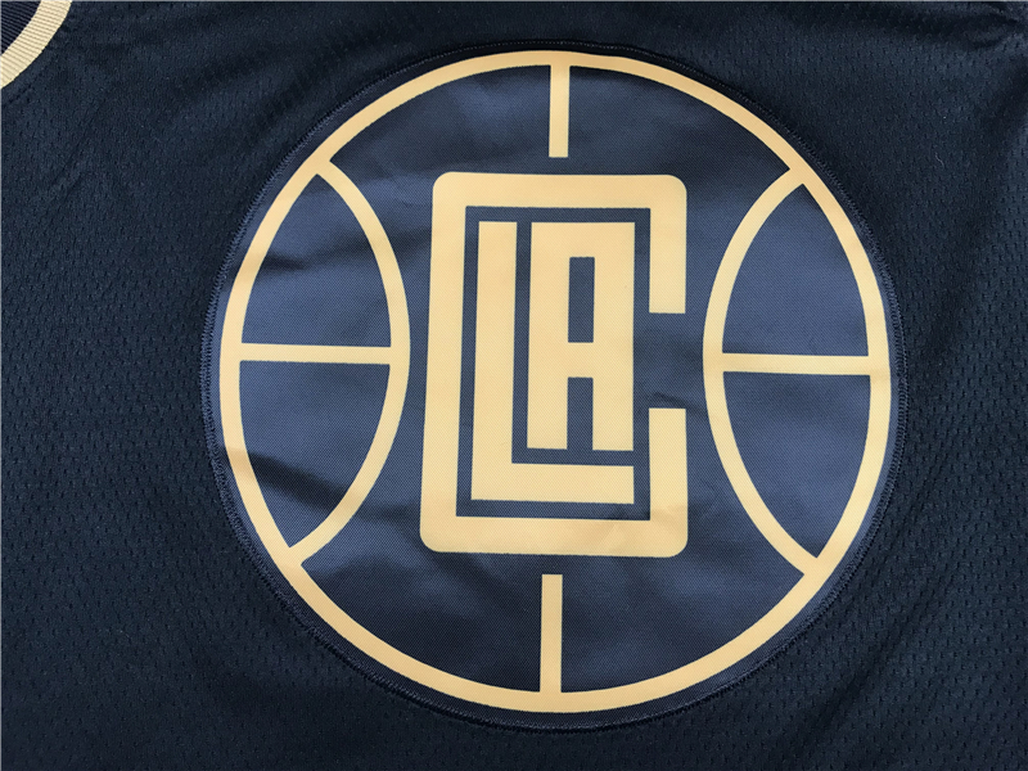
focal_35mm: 28
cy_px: 386
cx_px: 514
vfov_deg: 49.7
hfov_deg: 63.4
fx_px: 832
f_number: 1.8
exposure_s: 1/33
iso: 25
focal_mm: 3.99
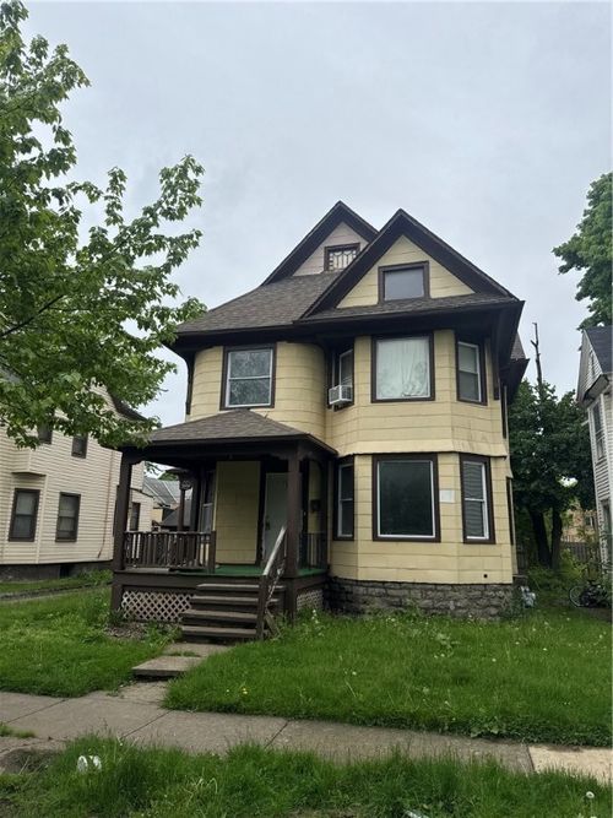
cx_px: 306
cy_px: 409
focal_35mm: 24
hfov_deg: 56.8
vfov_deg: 71.6
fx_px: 567
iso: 80
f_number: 1.78
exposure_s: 1/4950
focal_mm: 6.76
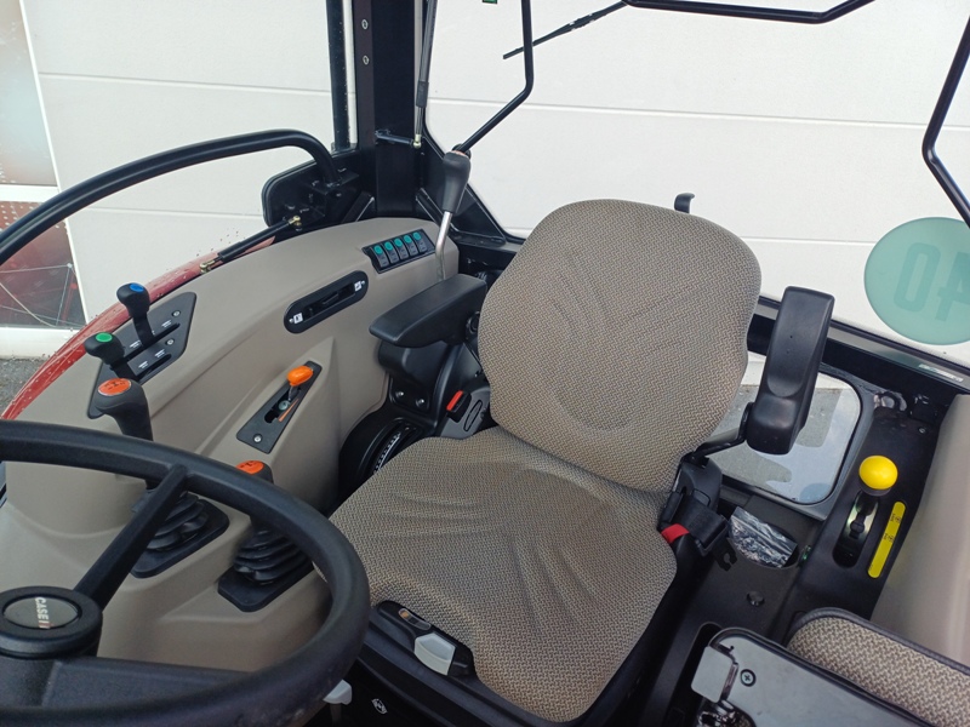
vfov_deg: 54.9
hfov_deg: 69.4
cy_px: 364
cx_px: 485
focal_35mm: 25
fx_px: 701
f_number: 1.8
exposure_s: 1/244
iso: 50
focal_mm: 4.65
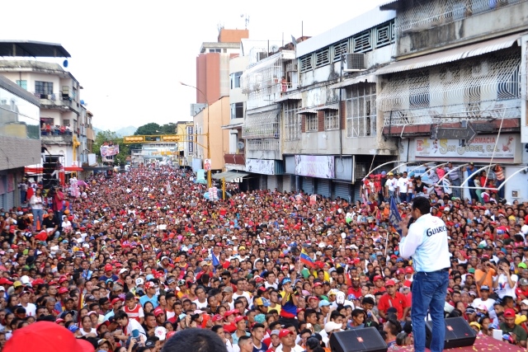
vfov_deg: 29.9
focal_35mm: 45
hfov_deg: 43.6
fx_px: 660
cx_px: 264
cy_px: 176
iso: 400
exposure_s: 1/200
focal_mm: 30
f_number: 5
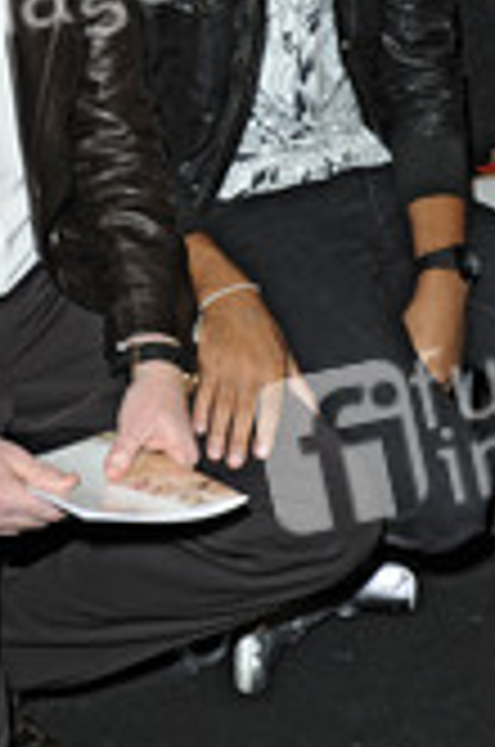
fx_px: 1450
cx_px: 76
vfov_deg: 28.5
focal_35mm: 70
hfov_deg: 19.1
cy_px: 202
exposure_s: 1/100
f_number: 5.6
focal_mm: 29
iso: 1250
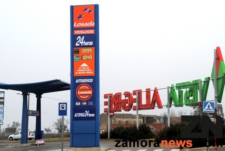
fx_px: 488
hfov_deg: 26.0
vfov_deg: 17.6
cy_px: 76
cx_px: 112
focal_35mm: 78
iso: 100
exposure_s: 1/200
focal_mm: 52
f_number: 7.1
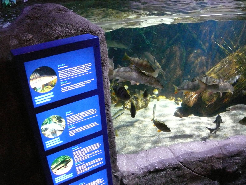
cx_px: 123
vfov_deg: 40.7
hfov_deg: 52.6
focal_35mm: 35
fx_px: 249
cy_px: 92
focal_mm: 7.4
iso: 800
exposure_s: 1/30
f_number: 2.8
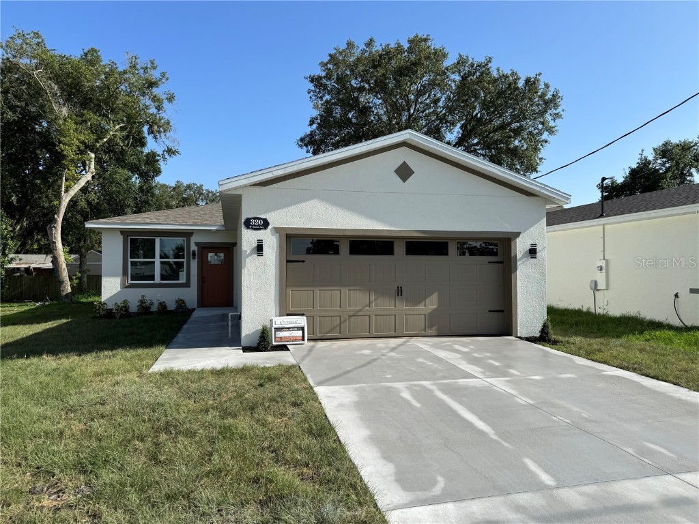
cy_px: 262
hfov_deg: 71.6
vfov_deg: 56.8
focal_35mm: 24
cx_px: 350
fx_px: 485
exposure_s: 1/4310
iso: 80
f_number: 1.78
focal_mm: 6.76
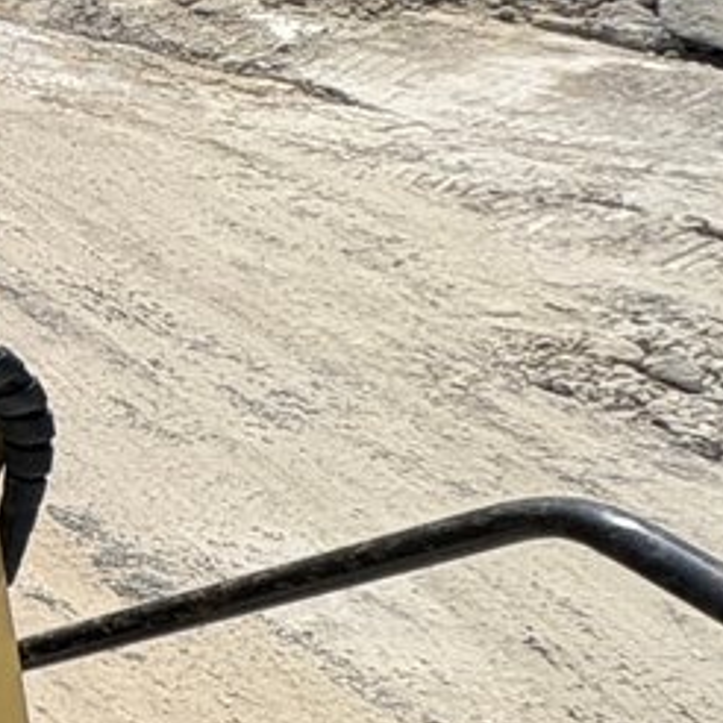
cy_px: 498
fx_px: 1796
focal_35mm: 76
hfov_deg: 11.6
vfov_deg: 22.6
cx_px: -1439
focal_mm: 2.22
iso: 50
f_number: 2.2
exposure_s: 1/2985
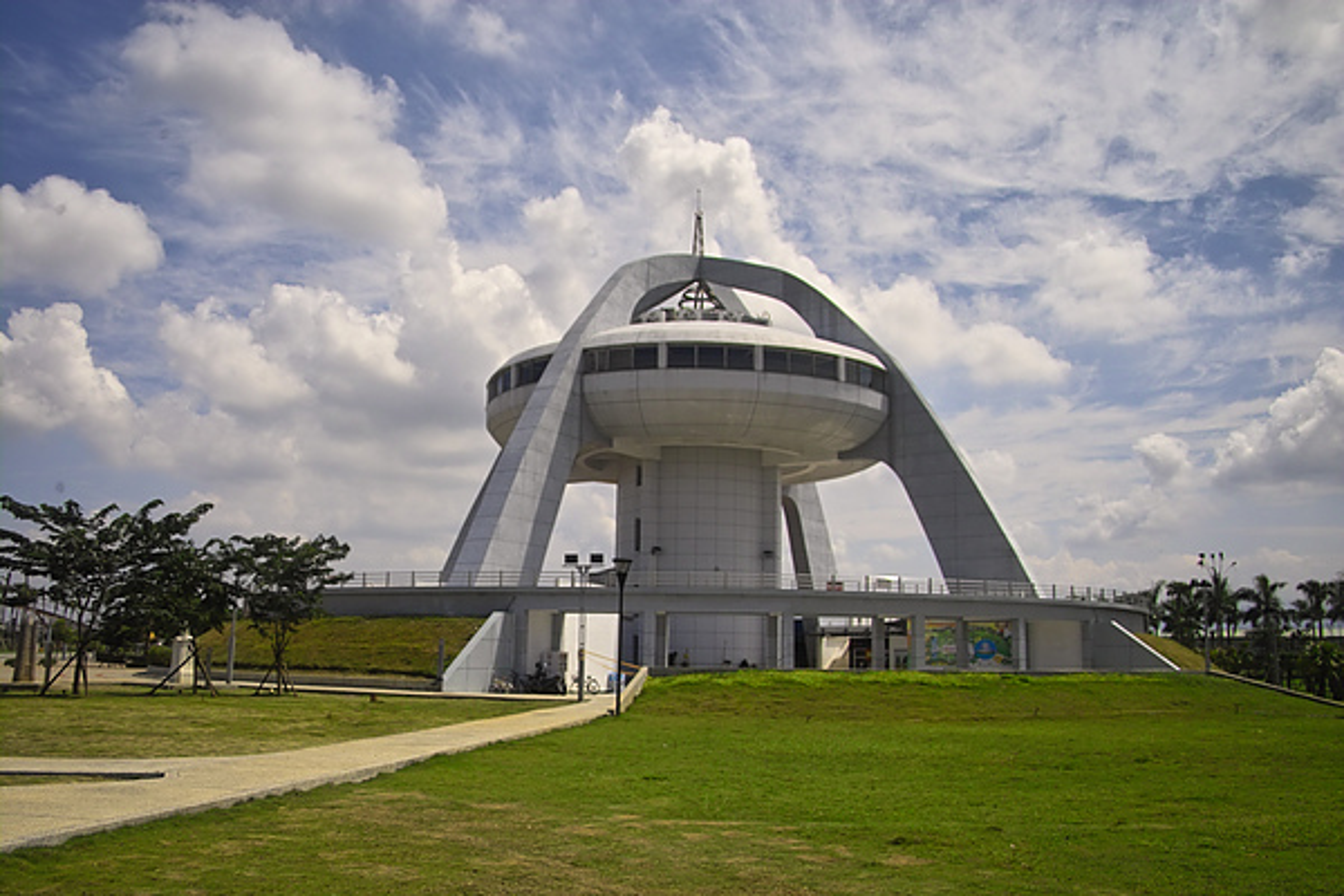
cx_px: 672
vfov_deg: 42.3
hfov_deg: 60.3
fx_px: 1157
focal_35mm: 31
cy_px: 448
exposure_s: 1/2500
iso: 100
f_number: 4.5
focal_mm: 18
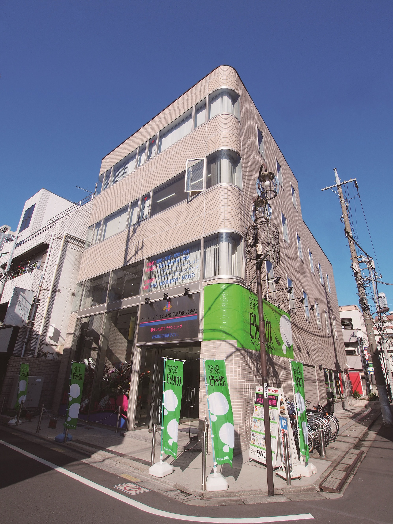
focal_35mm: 18
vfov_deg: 87.8
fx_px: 272
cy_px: 262
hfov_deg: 71.6
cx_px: 196
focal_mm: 9
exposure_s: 1/400
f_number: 10
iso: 200
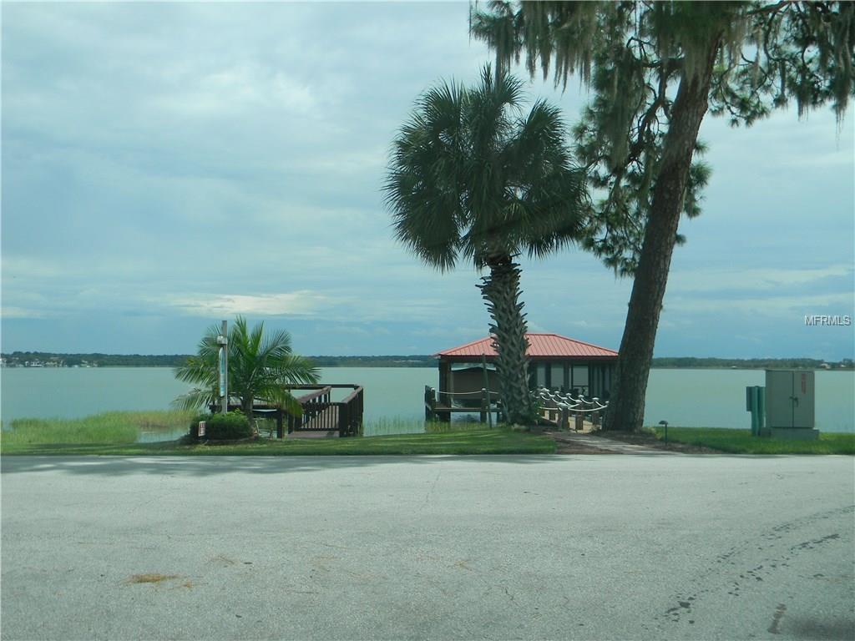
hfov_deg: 51.4
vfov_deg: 39.7
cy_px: 320
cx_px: 428
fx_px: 889
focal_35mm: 36
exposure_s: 1/206
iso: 80
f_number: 7.4
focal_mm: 6.4
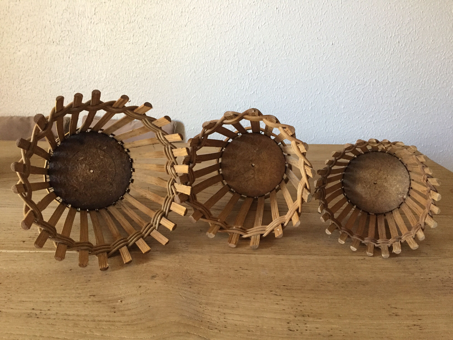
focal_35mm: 29
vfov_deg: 48.2
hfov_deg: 61.7
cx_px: 226
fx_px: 380
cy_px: 170
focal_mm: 4.15
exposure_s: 1/33
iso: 320
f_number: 2.2
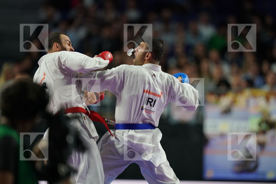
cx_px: 138
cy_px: 92
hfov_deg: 5.2
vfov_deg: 3.4
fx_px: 3066
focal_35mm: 400
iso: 2000
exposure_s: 1/1000
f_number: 2.8
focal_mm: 400
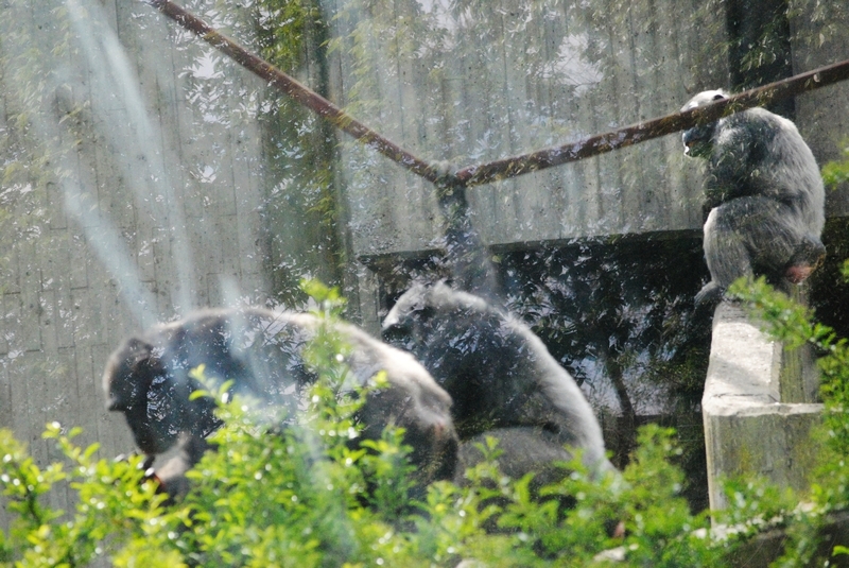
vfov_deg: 7.6
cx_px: 424
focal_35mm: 180
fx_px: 4249
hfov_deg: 11.4
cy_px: 284
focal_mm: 120
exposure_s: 1/1000
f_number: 6.3
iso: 1600
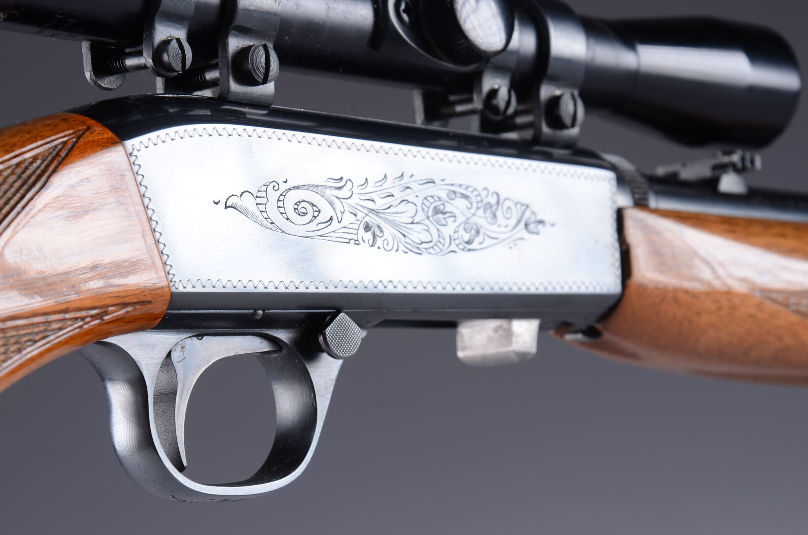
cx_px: 404
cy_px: 268
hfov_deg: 13.1
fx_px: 3528
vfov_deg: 8.7
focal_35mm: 158
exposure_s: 1/80
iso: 125
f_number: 13
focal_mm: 105
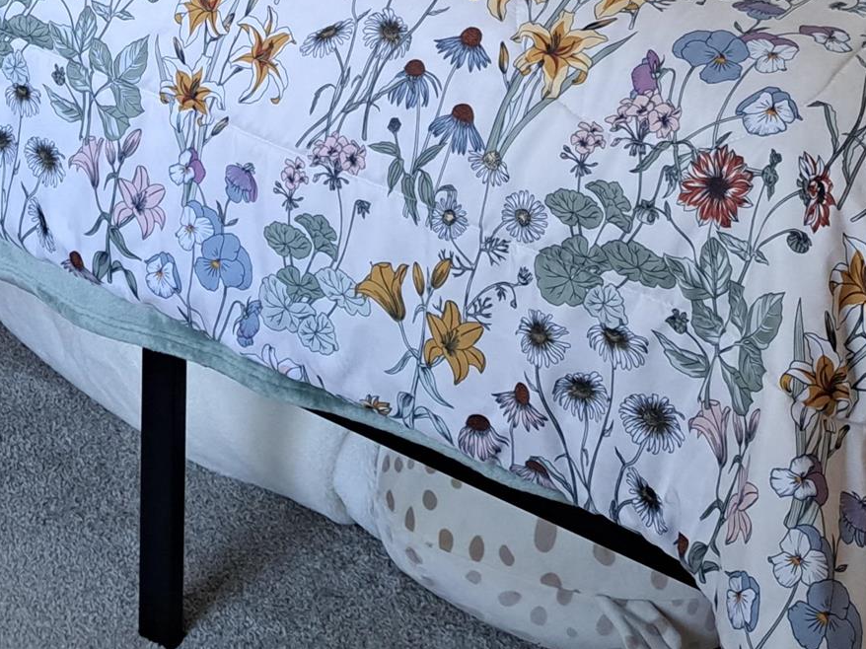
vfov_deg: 15.4
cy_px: -469
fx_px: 2101
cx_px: -21
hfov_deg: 22.3
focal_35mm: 84
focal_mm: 5.23
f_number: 1.8
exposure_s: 1/60
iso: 160
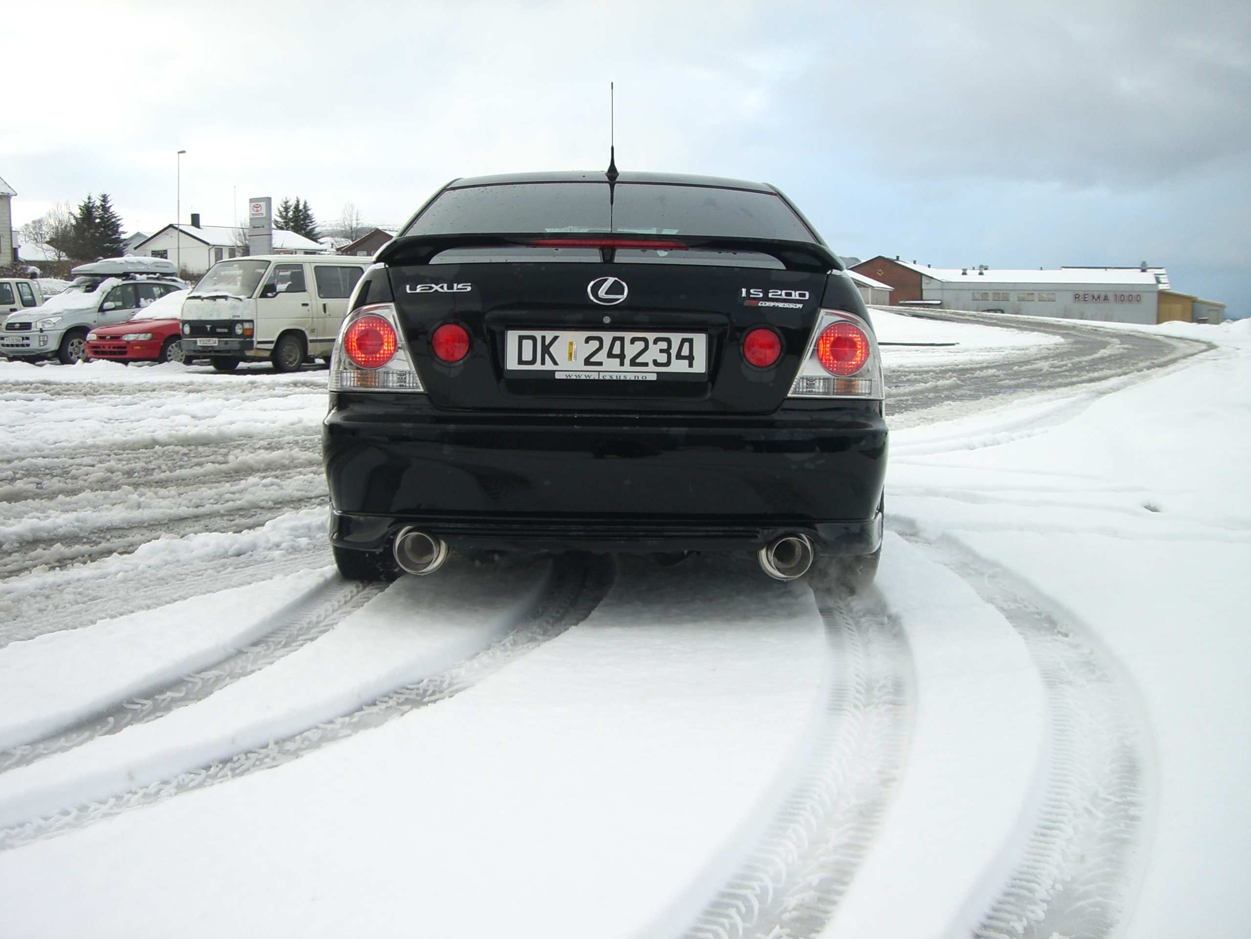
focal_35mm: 38
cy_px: 470
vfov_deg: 37.7
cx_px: 626
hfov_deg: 49.0
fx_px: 1373
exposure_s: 1/250
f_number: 2.7
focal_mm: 6.2
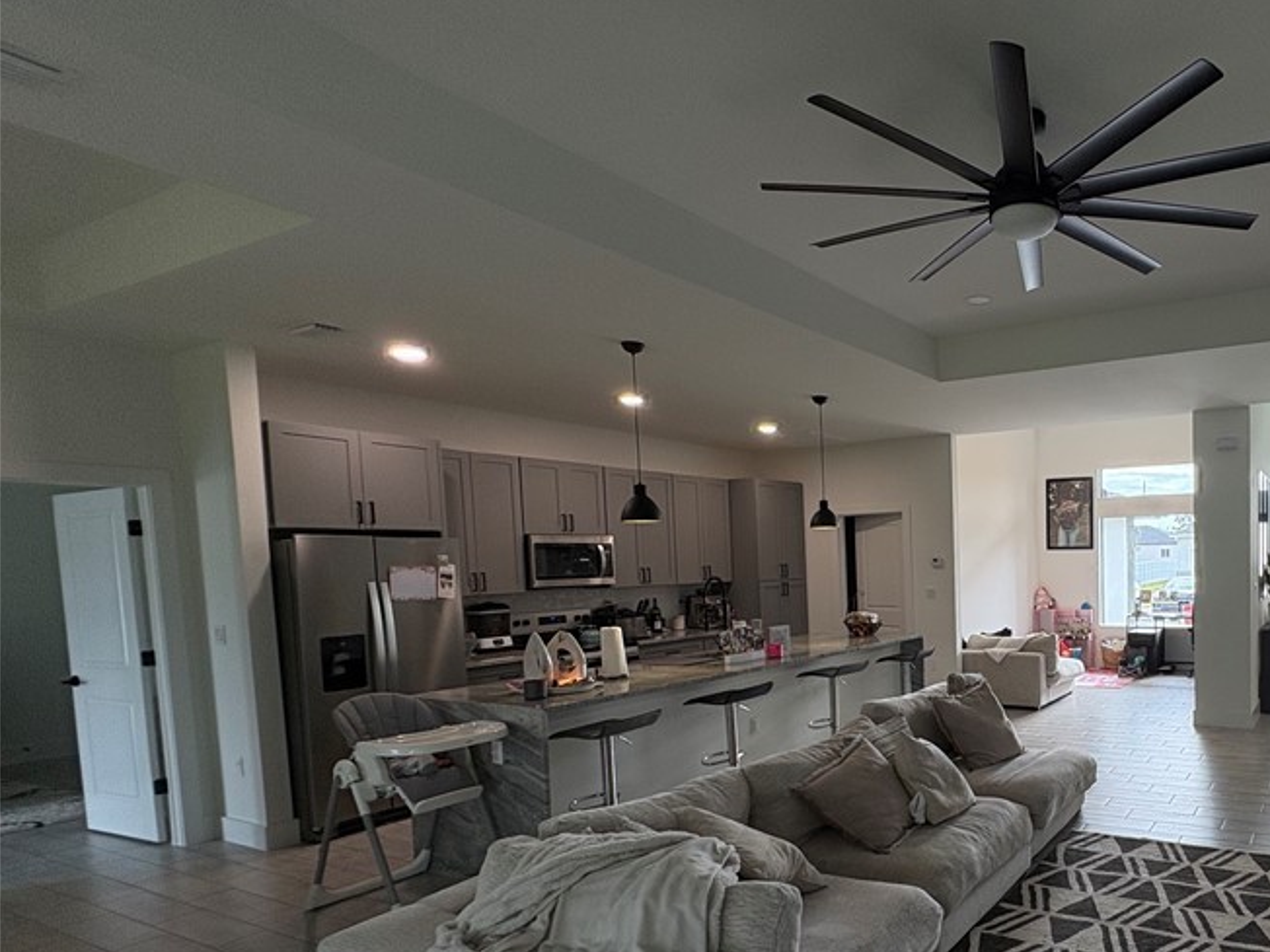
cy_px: 609
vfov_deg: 60.1
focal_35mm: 22
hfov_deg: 69.8
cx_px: 995
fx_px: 807
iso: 125
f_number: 2.2
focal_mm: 2.22
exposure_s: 1/128
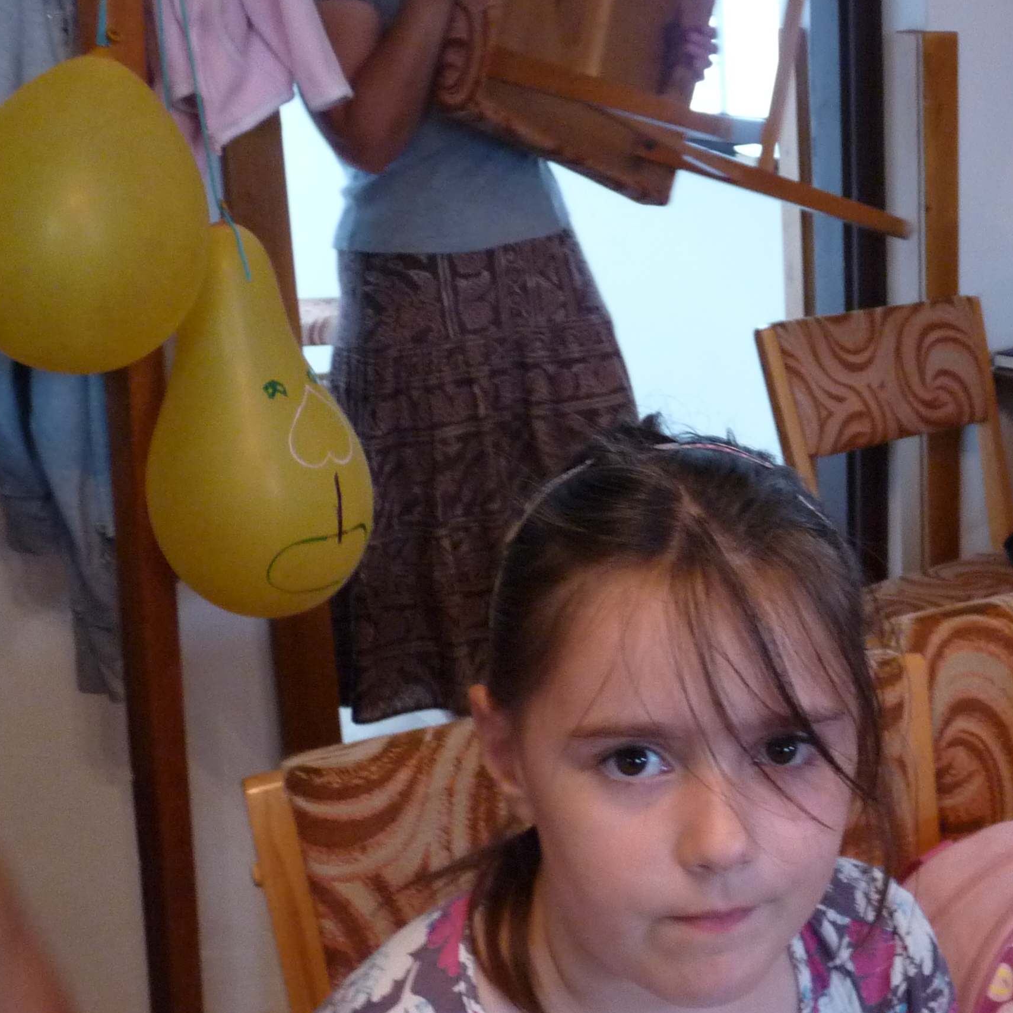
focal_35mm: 51
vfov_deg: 33.4
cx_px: 1058
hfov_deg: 30.5
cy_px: 493
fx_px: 1689
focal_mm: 4.8
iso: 320
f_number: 2.8
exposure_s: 1/30
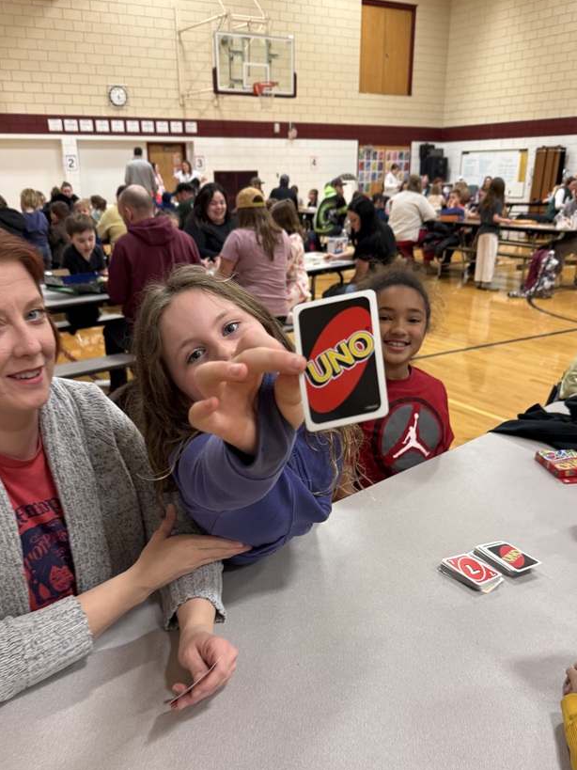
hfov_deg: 46.8
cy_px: 460
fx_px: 667
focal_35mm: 30
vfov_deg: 59.5
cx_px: 284
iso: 200
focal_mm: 6.76
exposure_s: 1/60
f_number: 1.78
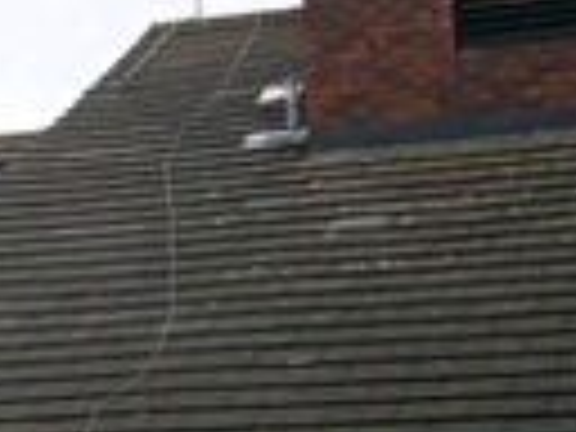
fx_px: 2546
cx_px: -621
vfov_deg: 9.5
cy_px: 596
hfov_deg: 11.5
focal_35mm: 153
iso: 80
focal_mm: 4.6
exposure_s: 1/250
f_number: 2.8
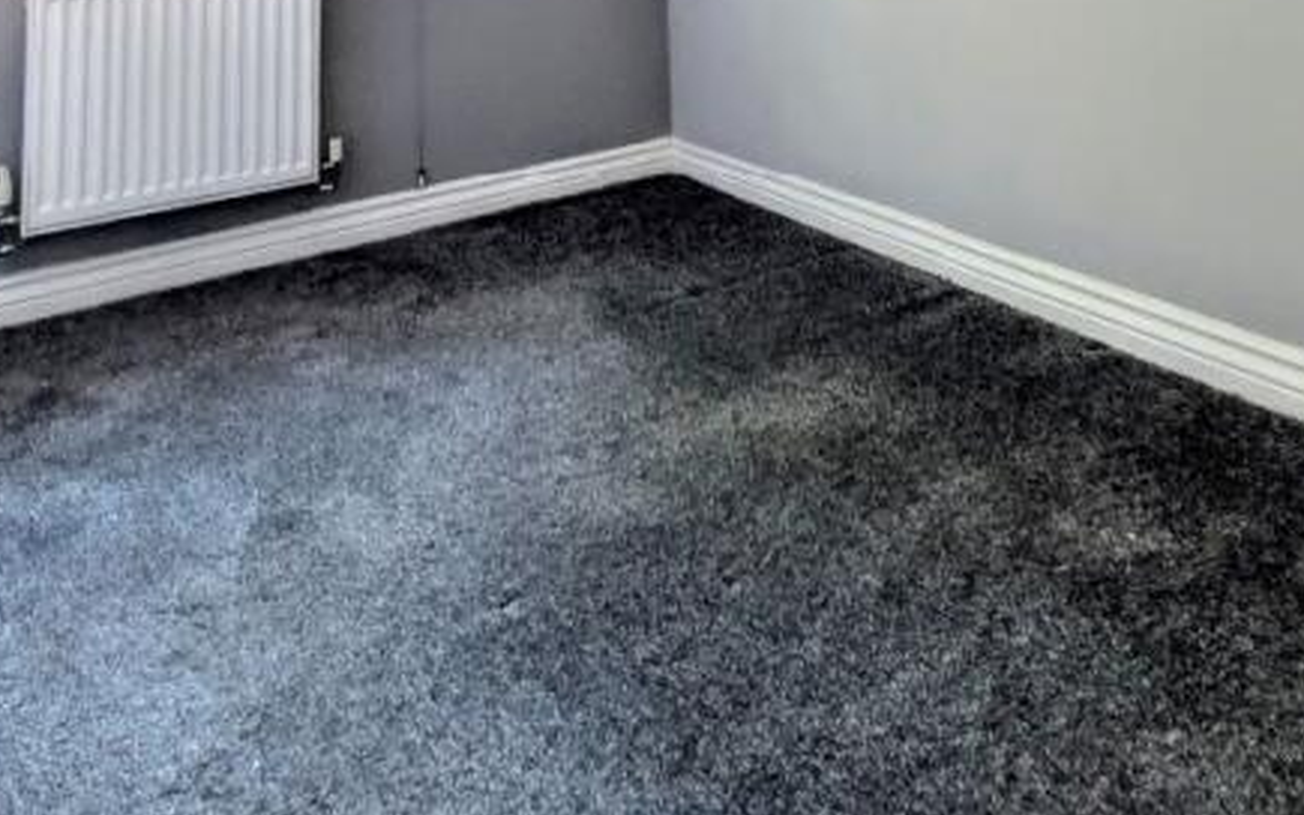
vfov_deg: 29.9
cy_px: -328
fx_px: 1066
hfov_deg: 62.0
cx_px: 818
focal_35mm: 30
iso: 62
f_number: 1.7
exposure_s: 1/74.5
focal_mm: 2.02
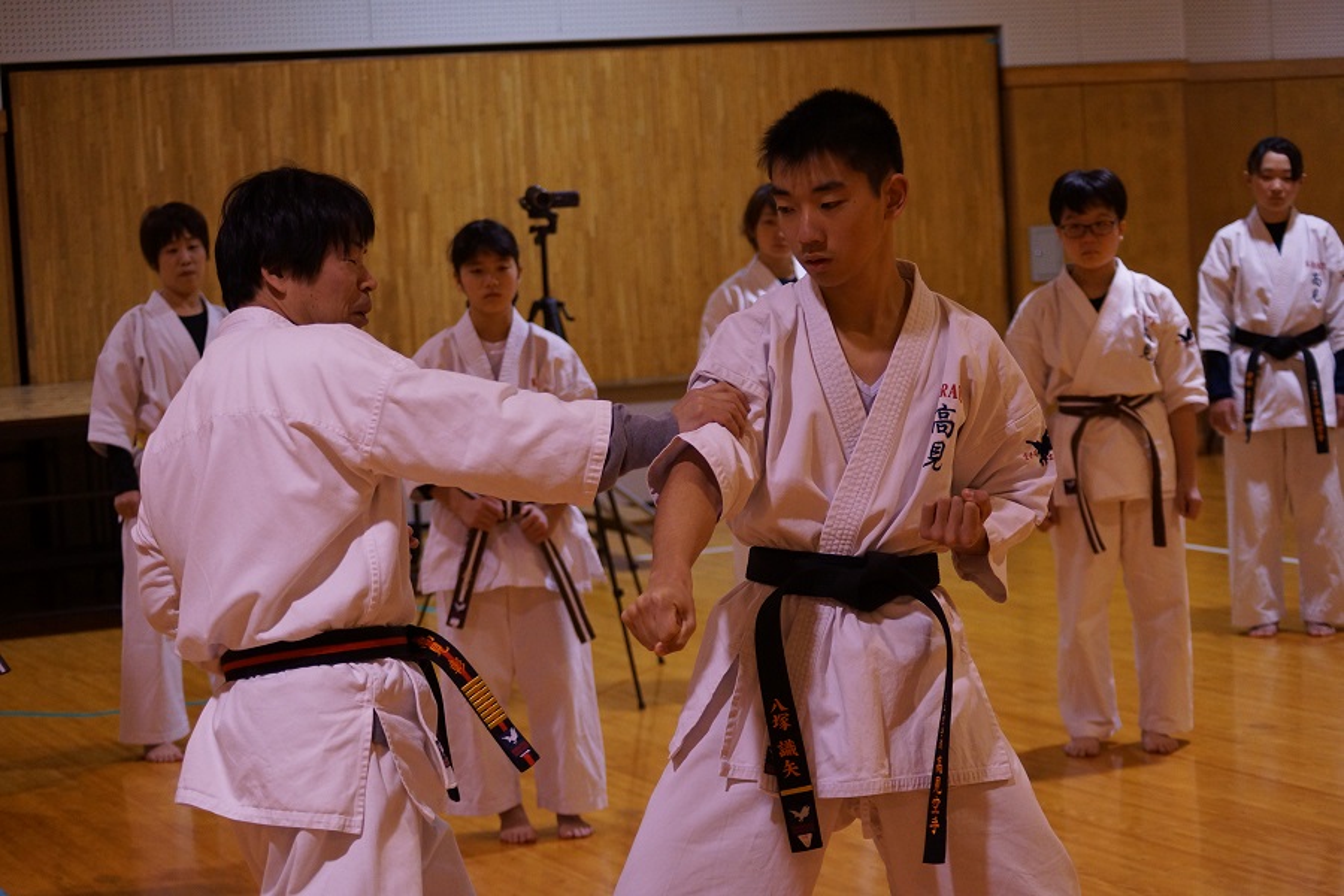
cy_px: 448
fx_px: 3080
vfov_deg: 16.6
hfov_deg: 24.6
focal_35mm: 82
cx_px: 672
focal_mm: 55
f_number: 4
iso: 800
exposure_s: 1/100
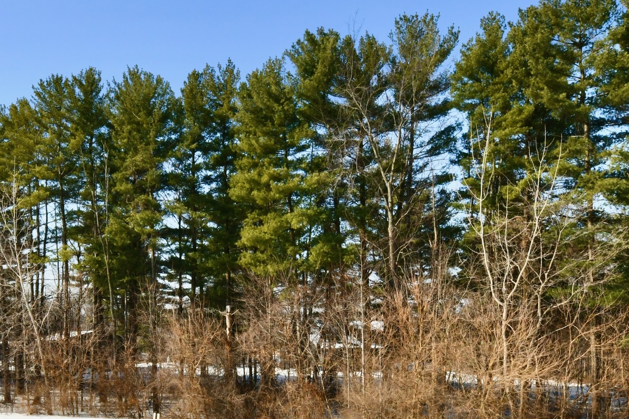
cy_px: 357
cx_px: 230
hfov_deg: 55.1
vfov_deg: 37.0
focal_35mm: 34
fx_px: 594
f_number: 22
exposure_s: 1/250
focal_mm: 14
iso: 640
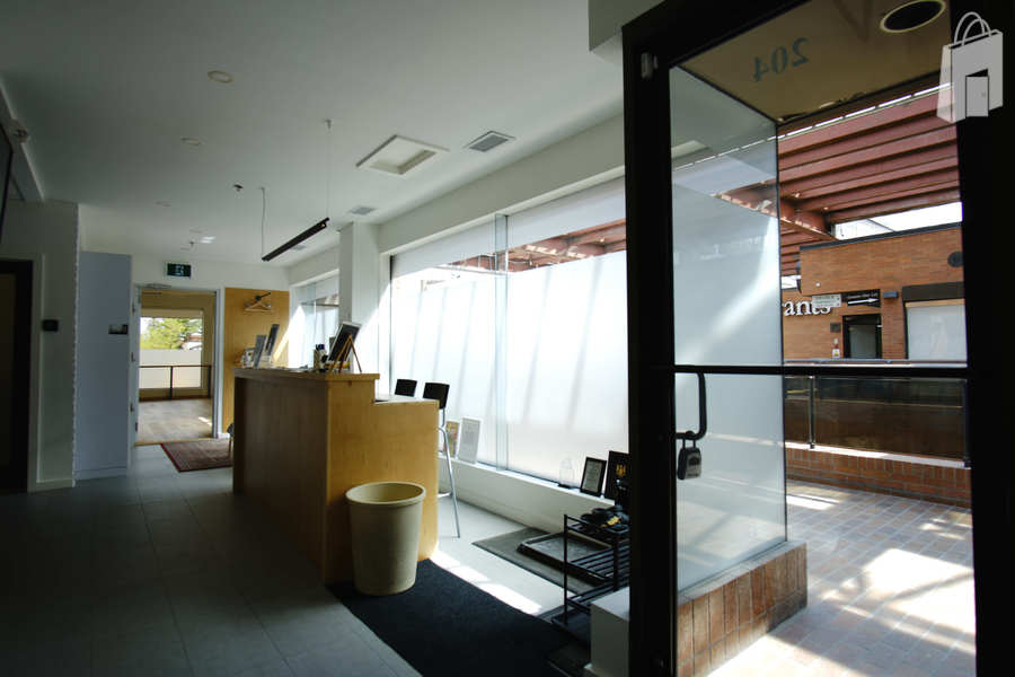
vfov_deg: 67.4
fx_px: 507
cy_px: 338
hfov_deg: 90.0
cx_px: 508
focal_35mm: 18
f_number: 6.3
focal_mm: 12
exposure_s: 1/40
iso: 80
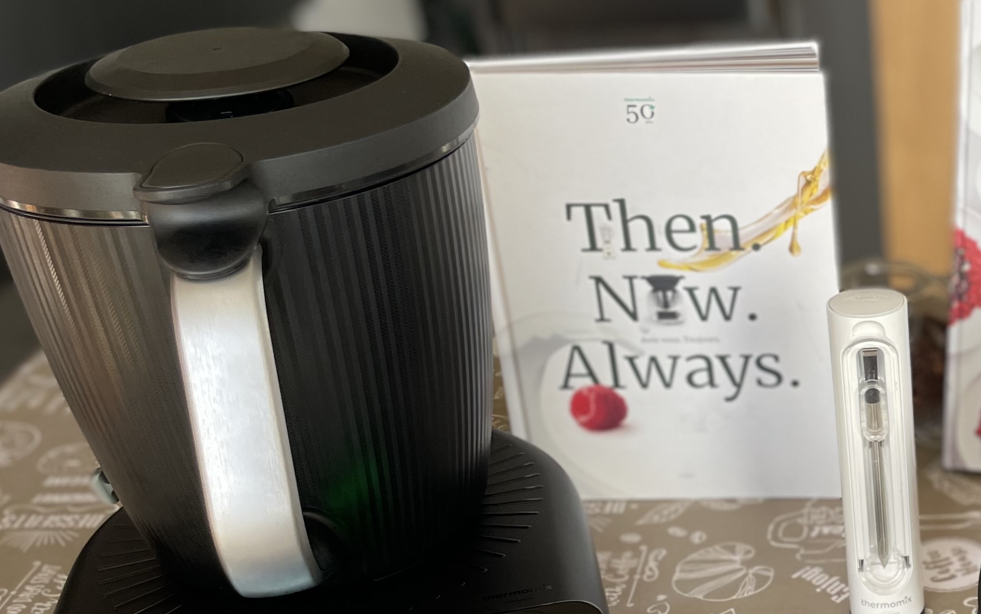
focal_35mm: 60
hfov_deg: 31.3
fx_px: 1604
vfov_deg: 21.5
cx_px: 996
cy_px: 446
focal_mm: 4.2
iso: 40
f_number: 1.6
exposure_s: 1/121
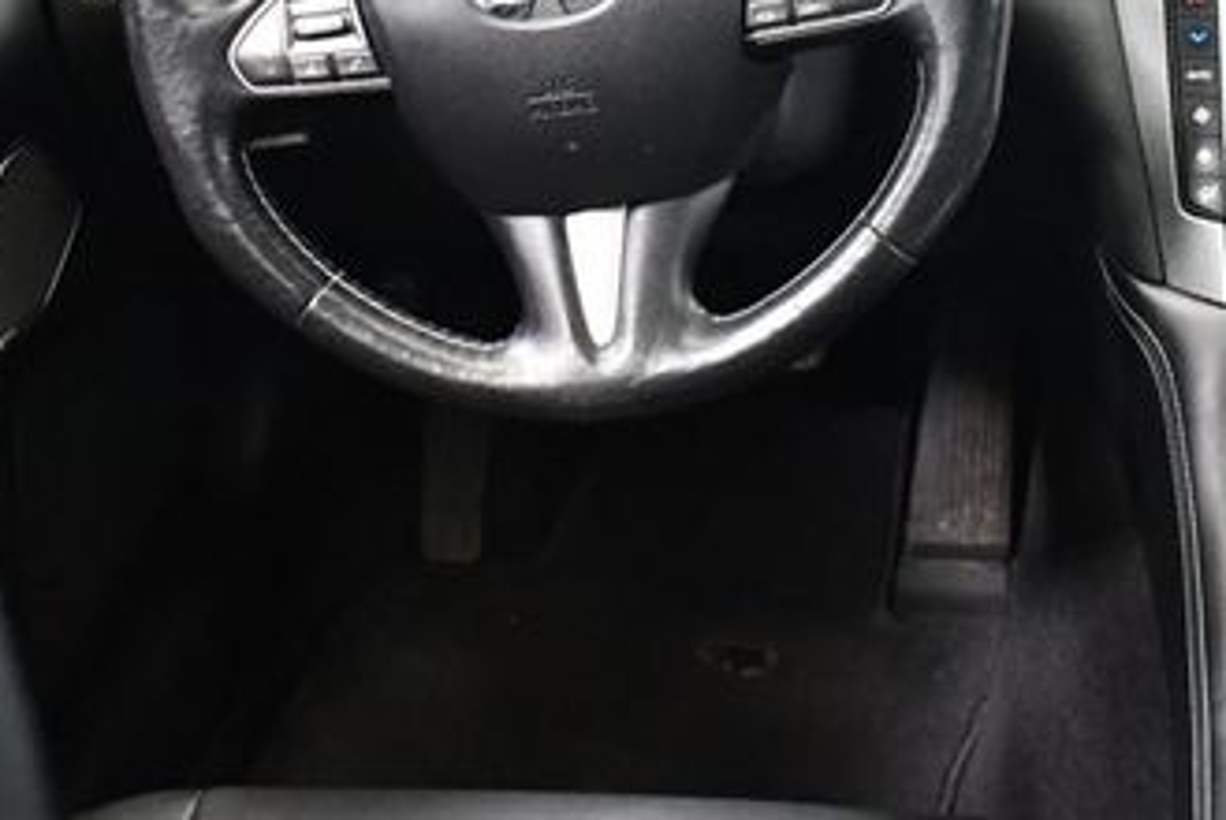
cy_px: 186
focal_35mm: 70
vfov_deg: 19.3
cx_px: 958
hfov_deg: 28.3
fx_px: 2386
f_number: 3.5
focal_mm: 18
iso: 5600
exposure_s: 1/60
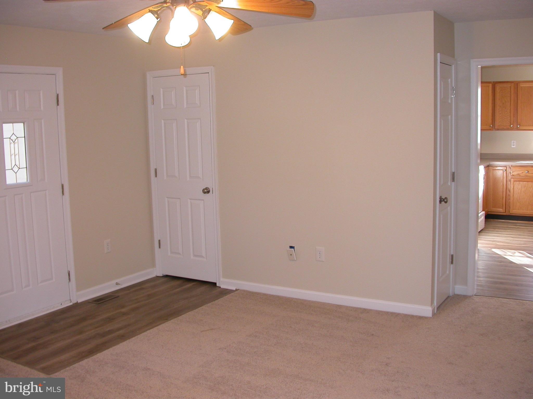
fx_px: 585
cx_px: 266
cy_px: 200
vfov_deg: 37.7
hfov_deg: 49.0
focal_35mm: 38
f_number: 2.6
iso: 100
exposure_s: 1/30
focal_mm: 7.85
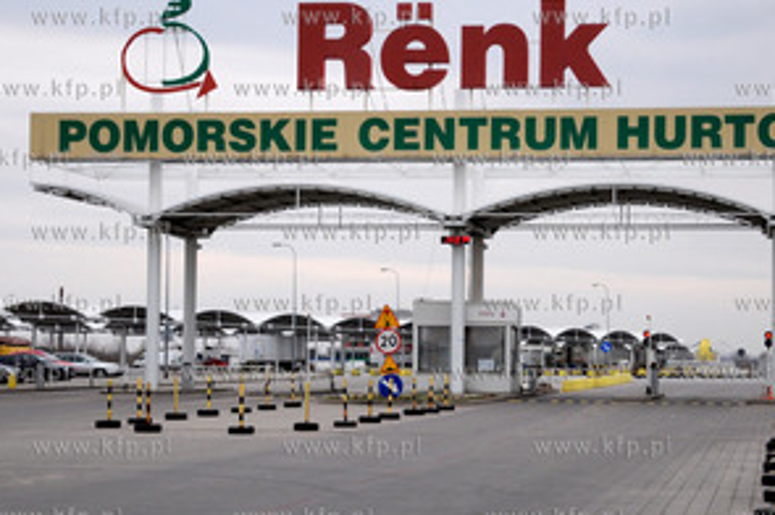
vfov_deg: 14.9
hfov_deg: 22.2
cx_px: 444
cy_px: 265
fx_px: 1971
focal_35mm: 92
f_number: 4.8
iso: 400
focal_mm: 45
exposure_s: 1/1250
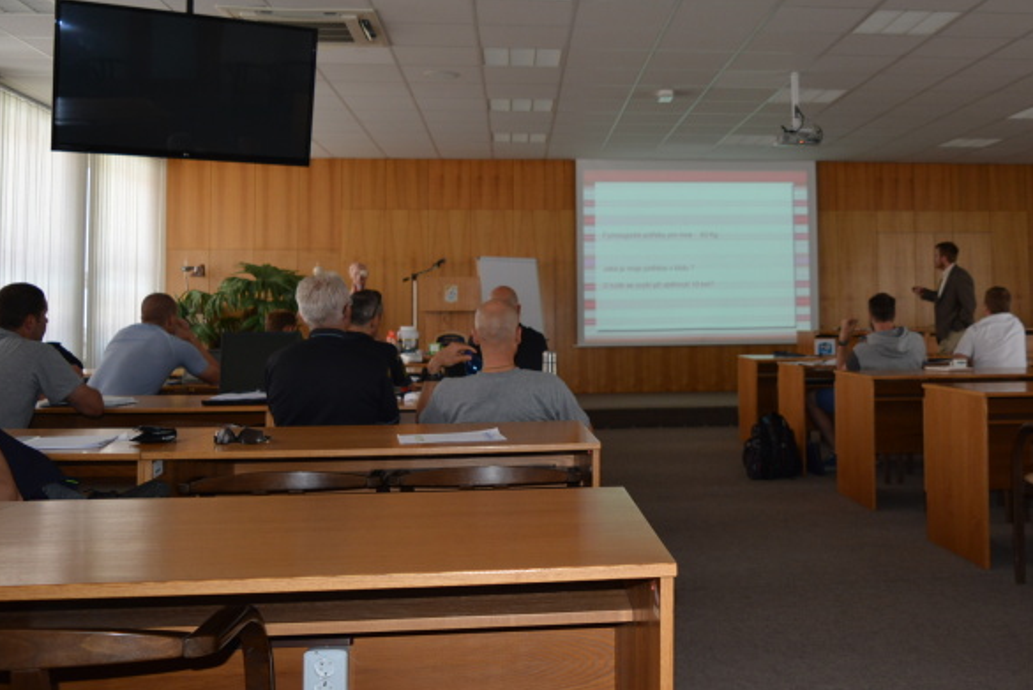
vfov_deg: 32.5
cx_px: 669
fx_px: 1177
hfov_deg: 46.8
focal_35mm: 41
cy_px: 259
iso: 400
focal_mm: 20
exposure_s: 1/125
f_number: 3.5
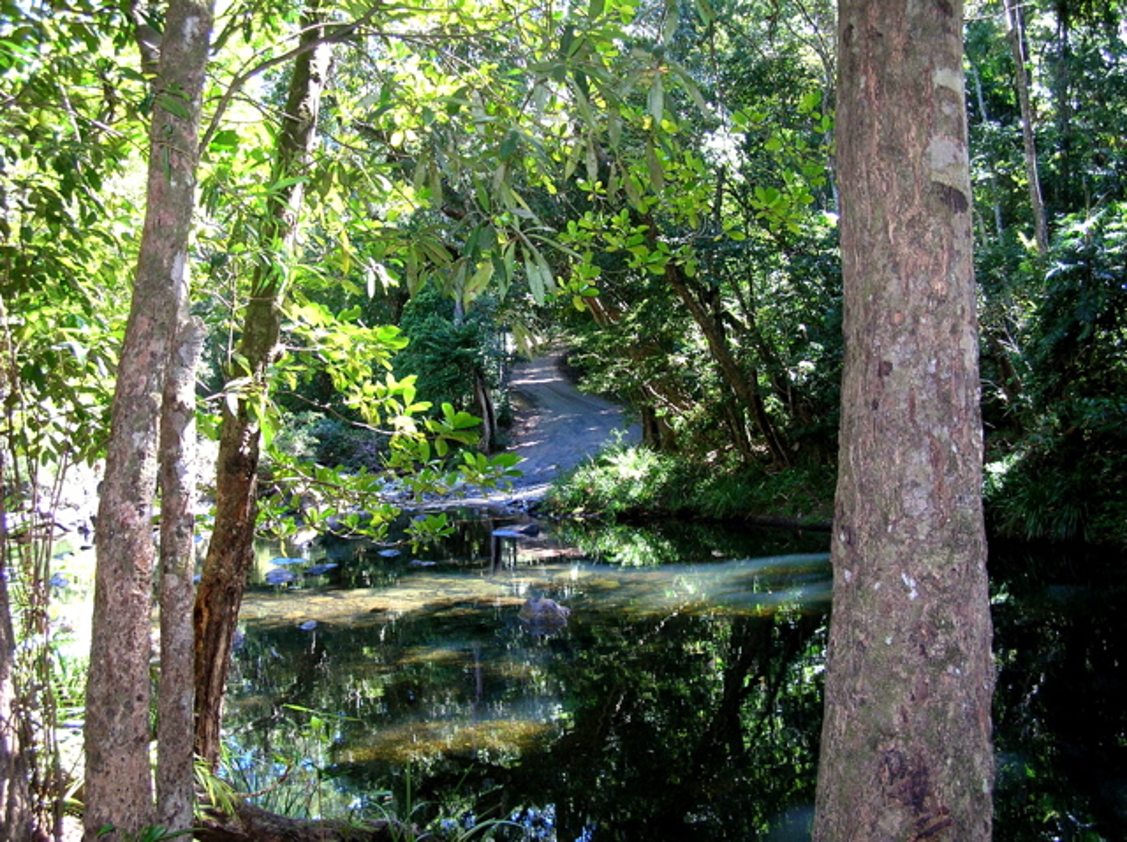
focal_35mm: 36
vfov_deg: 39.6
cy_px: 421
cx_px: 564
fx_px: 1170
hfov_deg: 51.4
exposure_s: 1/30
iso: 50
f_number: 2.7
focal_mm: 6
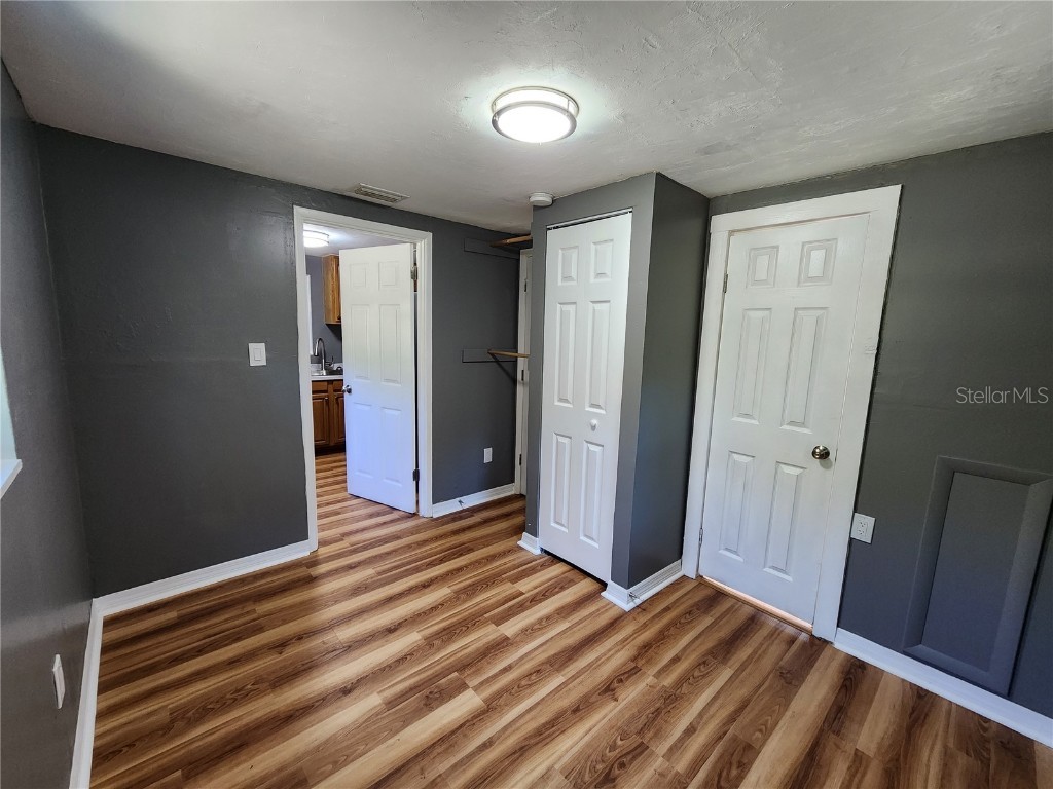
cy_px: 394
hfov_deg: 106.2
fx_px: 395
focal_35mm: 13
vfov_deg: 89.9
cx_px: 526
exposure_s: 1/60
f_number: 2.2
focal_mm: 2.2
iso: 250
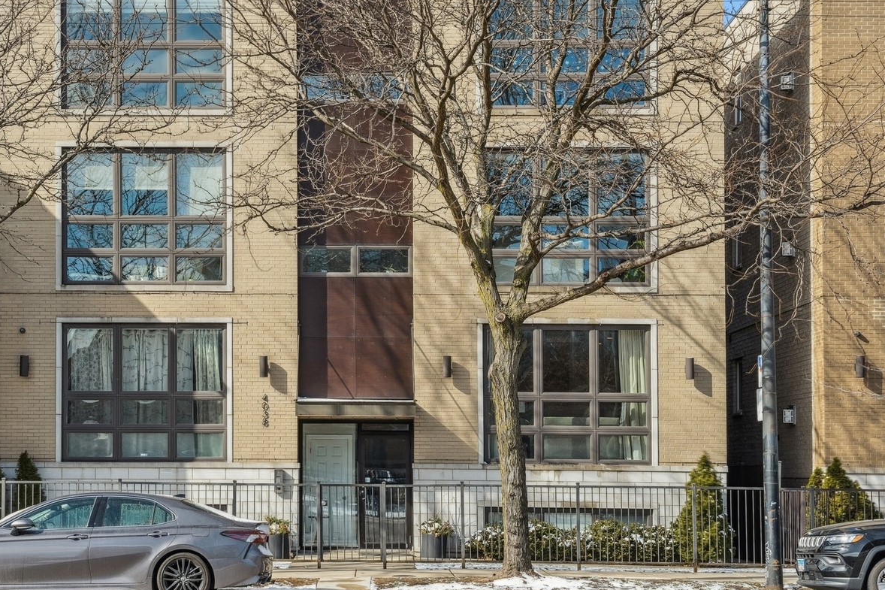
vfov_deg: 24.5
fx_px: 1352
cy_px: 194
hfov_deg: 36.2
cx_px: 365
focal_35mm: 55
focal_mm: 40
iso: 200
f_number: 9.5
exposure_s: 1/250
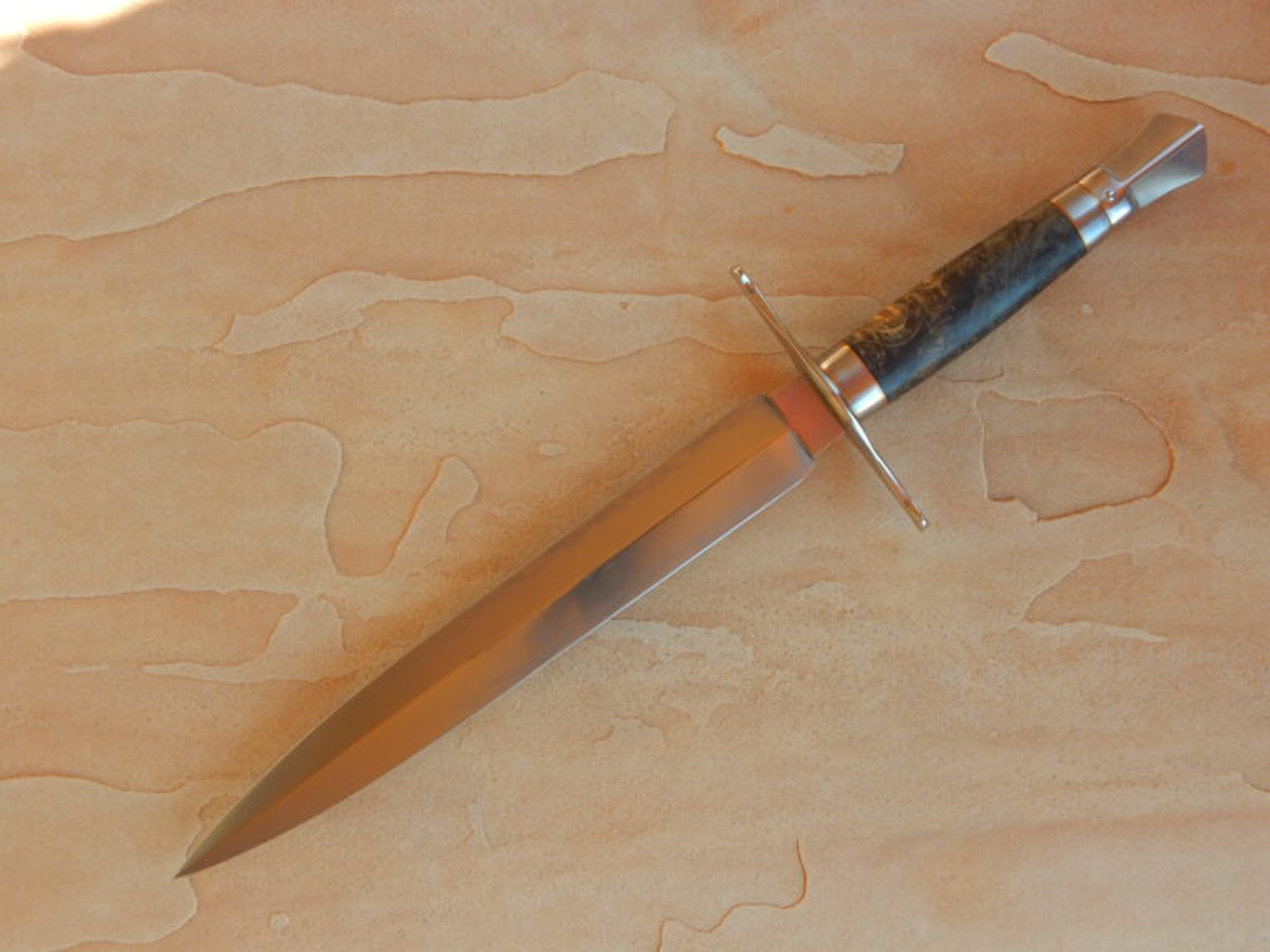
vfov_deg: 37.7
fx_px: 1394
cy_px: 476
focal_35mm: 38
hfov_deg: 49.0
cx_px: 635
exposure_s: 1/320
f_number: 3.4
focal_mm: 6.8
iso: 125
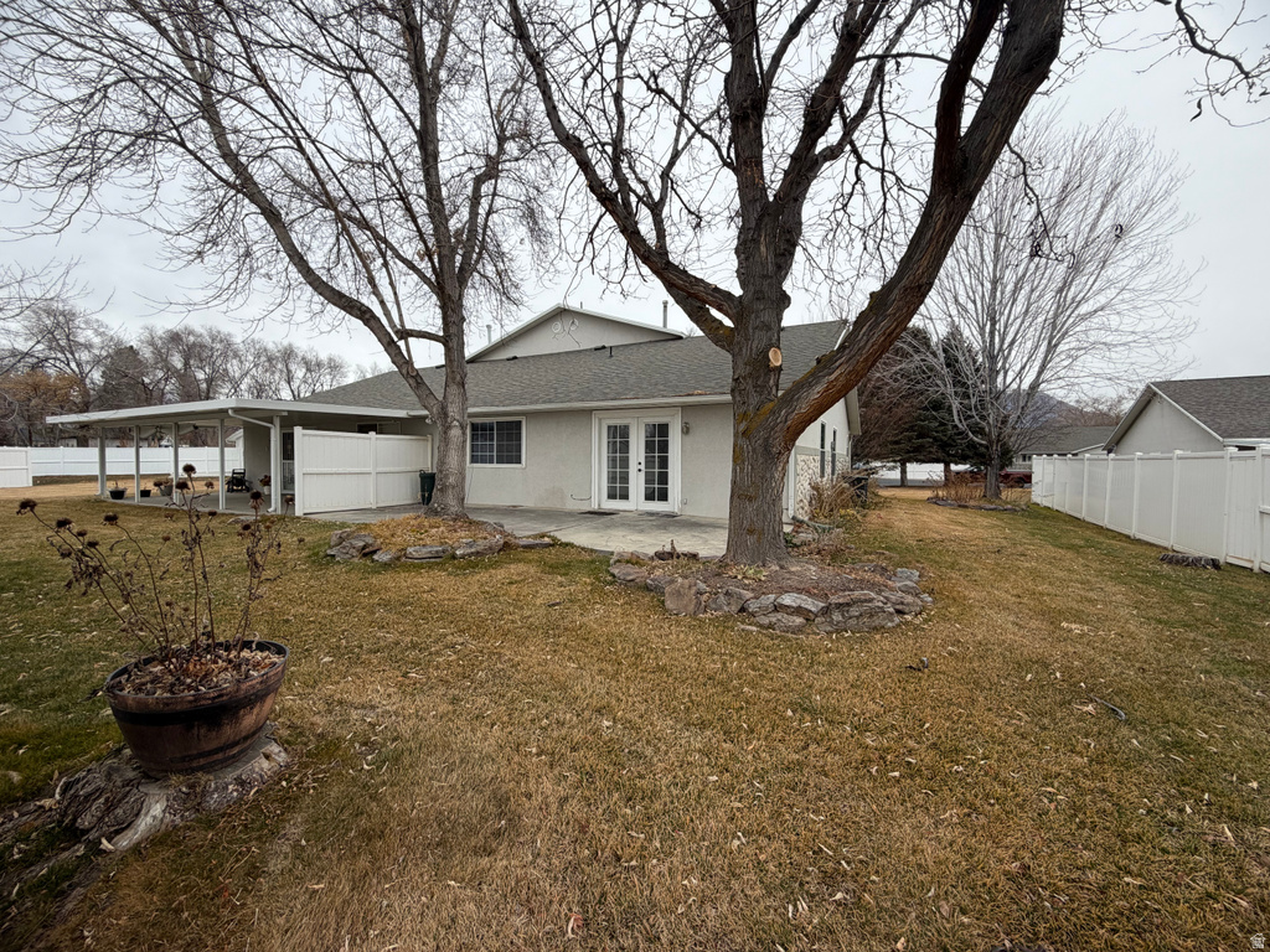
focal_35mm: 14
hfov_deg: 102.1
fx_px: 514
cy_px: 476
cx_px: 635
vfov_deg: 85.7
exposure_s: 1/502
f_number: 2.2
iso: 50
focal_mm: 2.22
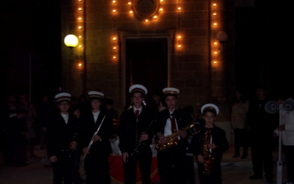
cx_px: 145
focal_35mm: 35
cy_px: 113
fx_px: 280
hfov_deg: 55.3
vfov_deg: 36.1
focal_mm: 5.7
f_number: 2.9
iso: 80
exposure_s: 1/30
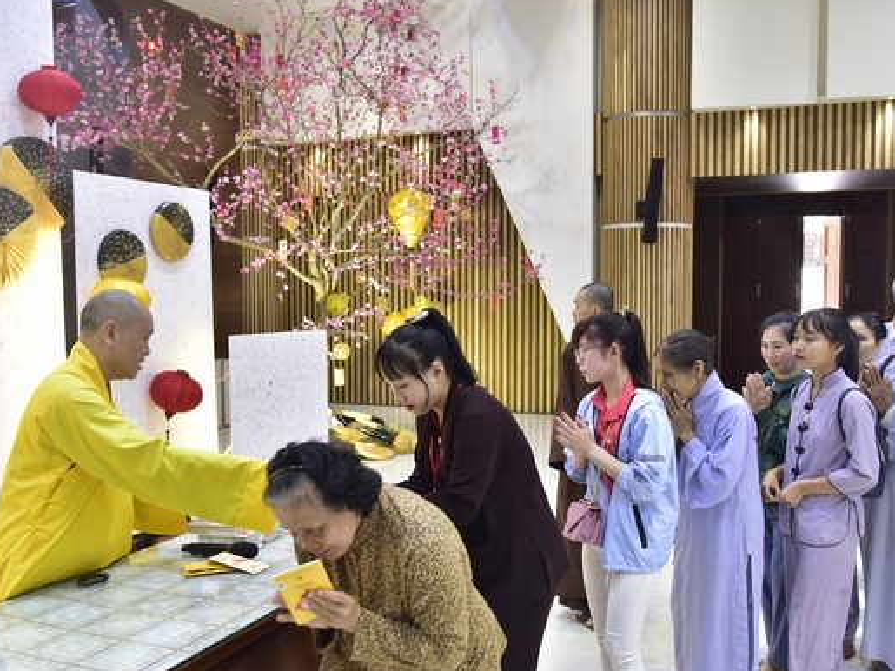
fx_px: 879
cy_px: 358
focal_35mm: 34
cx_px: 464
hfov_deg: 54.0
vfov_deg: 41.8
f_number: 4
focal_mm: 28
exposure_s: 1/60
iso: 1000
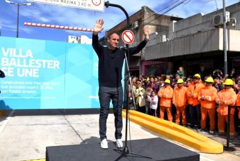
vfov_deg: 48.0
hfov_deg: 67.3
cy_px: 78
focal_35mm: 27
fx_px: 180
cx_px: 113
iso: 100
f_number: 4.5
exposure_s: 1/2500
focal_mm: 24
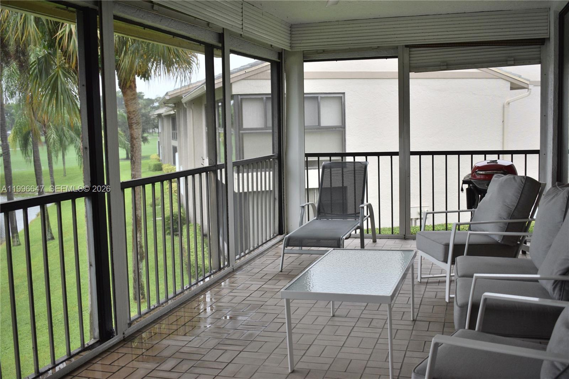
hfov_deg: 49.6
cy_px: 190
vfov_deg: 34.2
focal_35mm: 39
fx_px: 616
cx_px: 284
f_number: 4
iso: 400
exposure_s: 1/250
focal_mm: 26
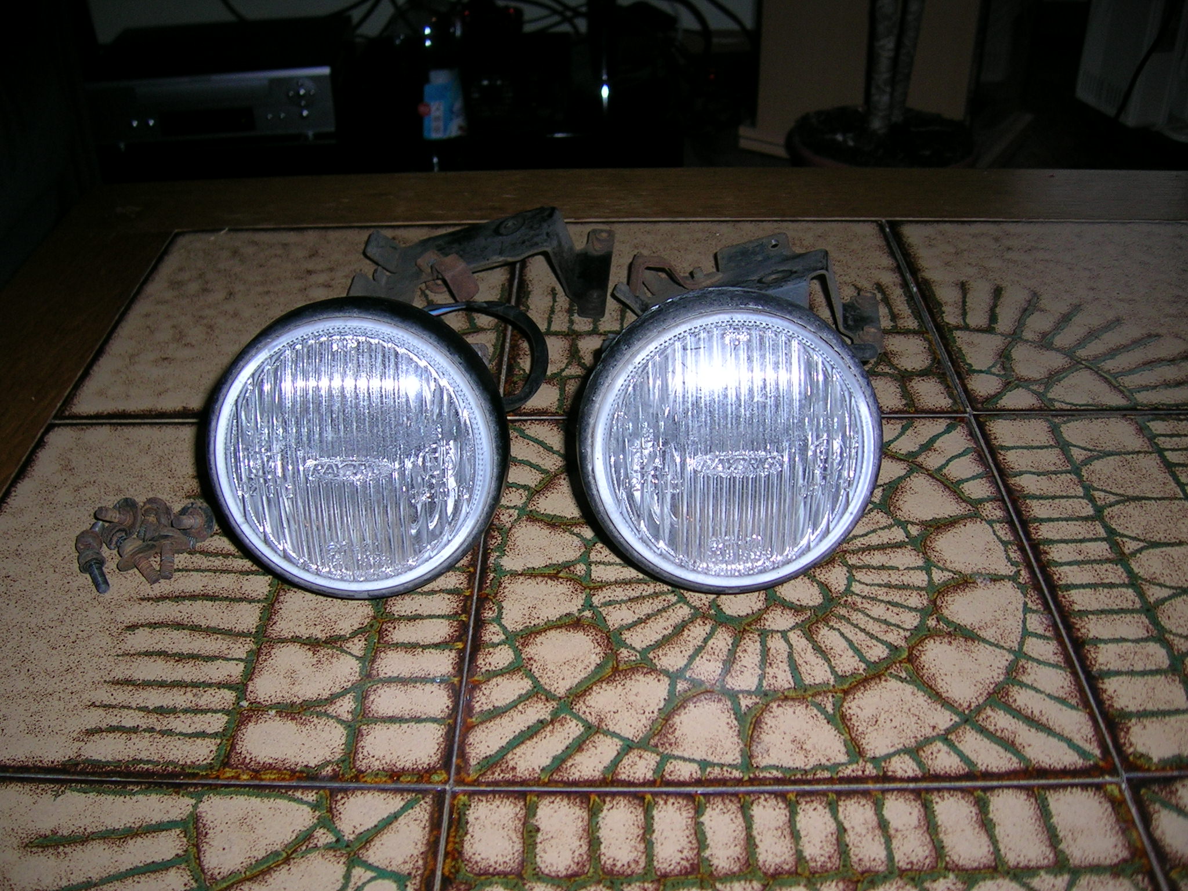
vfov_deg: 40.7
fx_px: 1201
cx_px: 594
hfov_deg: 52.6
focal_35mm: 35
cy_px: 446
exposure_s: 1/60.1
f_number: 2.8
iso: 50
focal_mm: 5.4
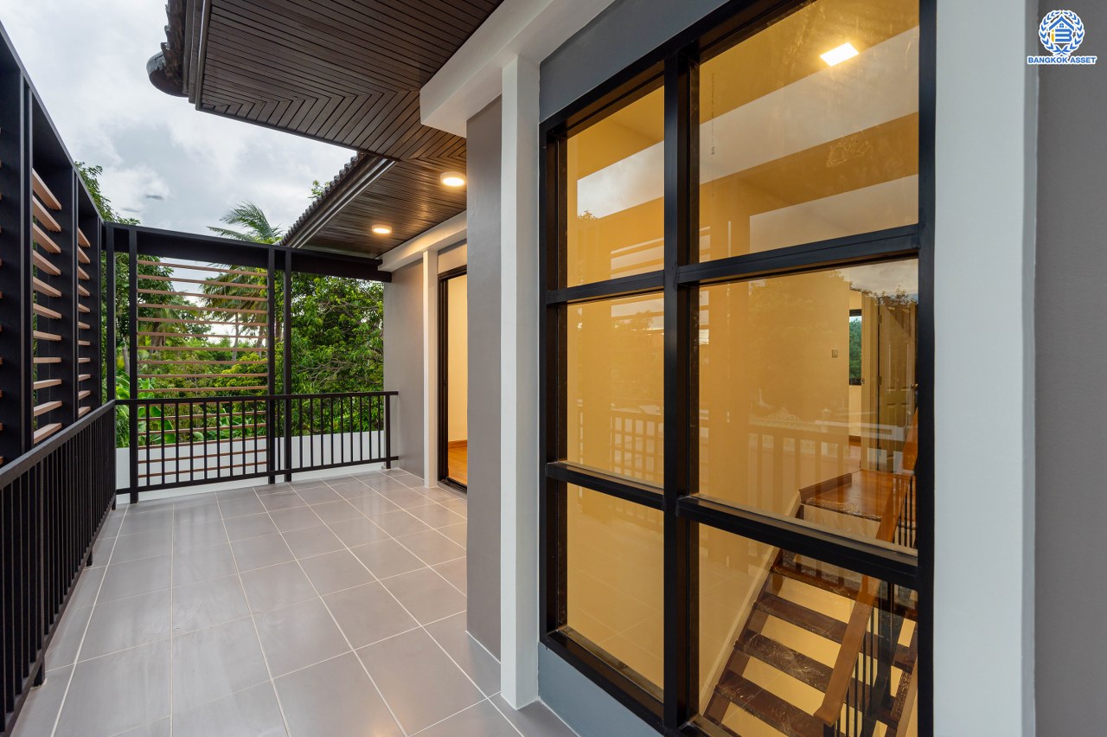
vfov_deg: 75.4
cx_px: 554
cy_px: 368
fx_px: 476
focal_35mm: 16
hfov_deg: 98.6
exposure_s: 1/5
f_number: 5.6
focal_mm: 15.5
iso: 100
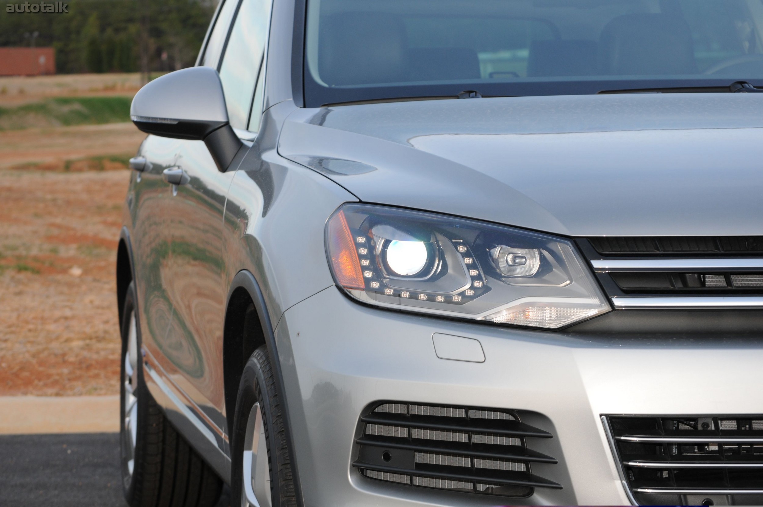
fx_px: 2223
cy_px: 254
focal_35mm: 105
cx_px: 382
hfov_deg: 19.5
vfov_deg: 13.0
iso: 250
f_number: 8
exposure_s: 1/60
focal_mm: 70
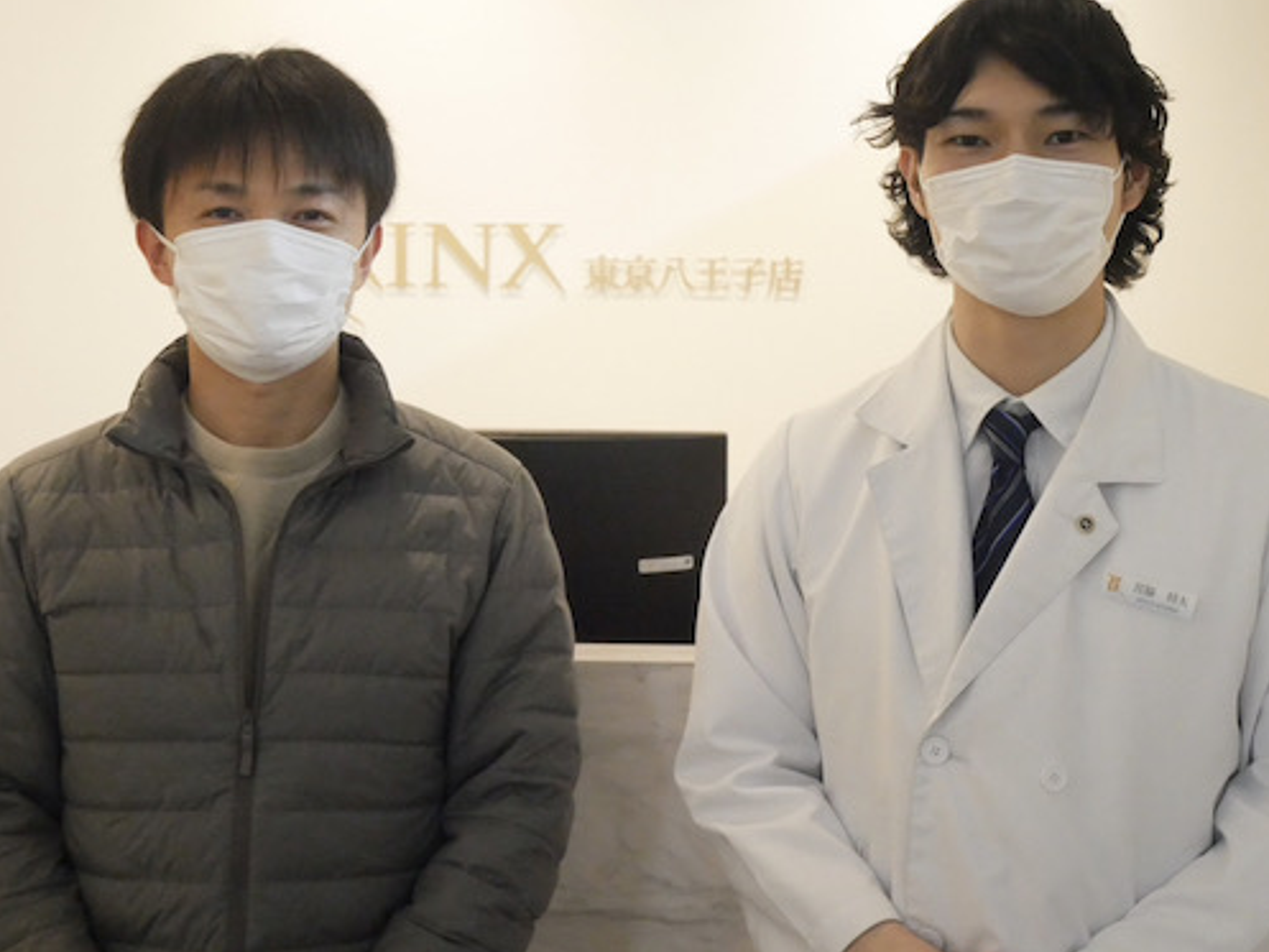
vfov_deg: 25.2
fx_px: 2127
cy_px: 449
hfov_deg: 33.2
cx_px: 682
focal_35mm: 58
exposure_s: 1/250
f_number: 5.1
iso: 3200
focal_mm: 25
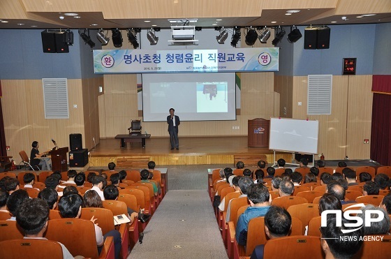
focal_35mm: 39
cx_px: 196
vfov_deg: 34.1
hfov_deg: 49.6
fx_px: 423
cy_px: 130
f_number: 4
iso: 800
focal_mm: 26
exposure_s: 1/60
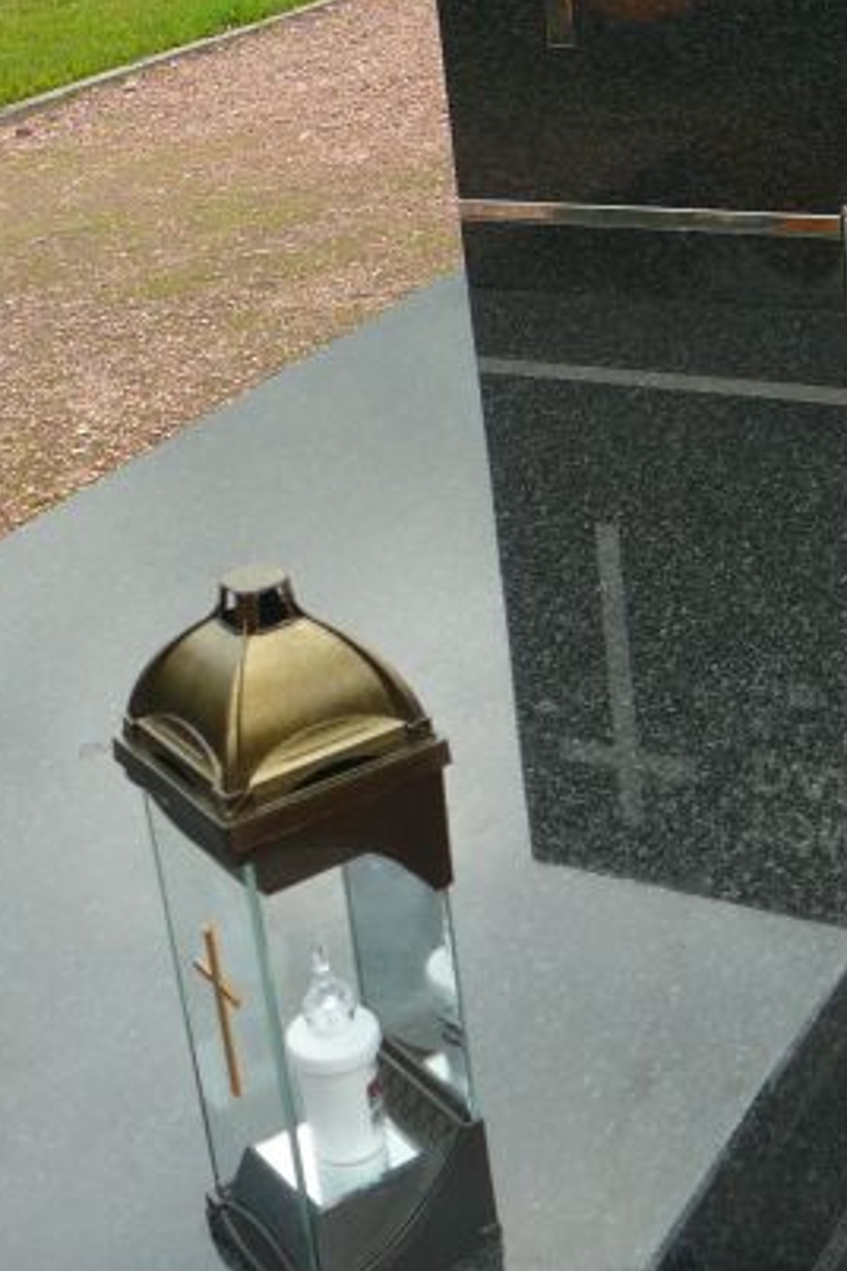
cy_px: 439
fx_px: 2047
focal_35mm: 58
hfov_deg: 23.4
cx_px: 484
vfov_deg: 34.2
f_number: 2.8
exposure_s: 1/250
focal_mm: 5.2
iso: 80
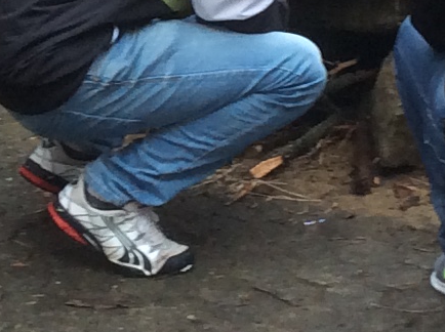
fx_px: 2451
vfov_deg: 7.7
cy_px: -38
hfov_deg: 10.3
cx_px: 89
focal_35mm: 191
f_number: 2.4
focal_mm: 3.3
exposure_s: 1/25
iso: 50
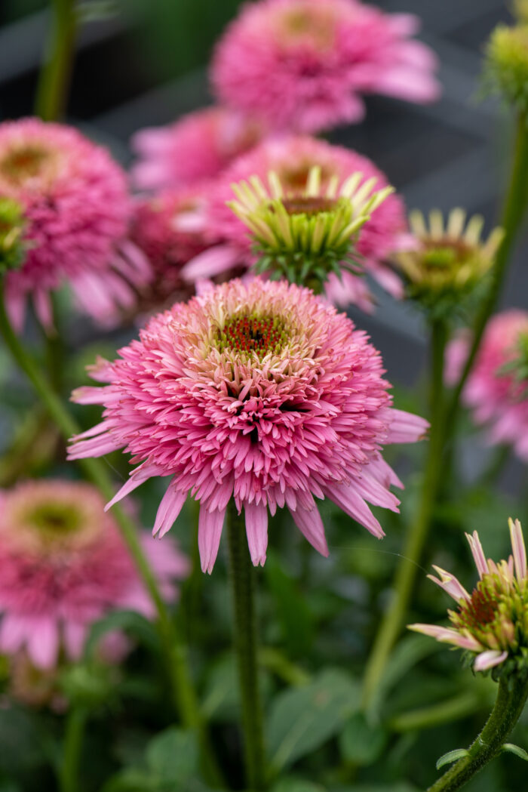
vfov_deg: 19.5
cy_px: 396
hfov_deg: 13.0
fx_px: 2308
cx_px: 264
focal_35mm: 105
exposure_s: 1/400
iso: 250
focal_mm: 105
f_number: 8
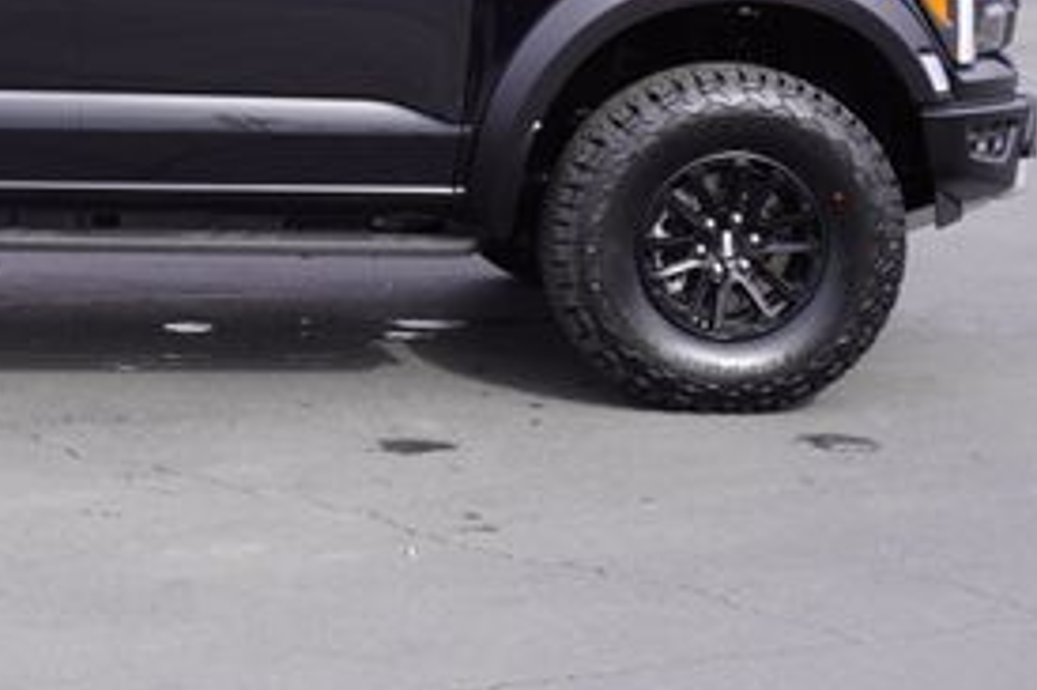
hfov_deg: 17.7
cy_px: 155
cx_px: -91
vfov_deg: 12.2
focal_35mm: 112
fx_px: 3224
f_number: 8
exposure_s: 1/100
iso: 100
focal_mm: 32
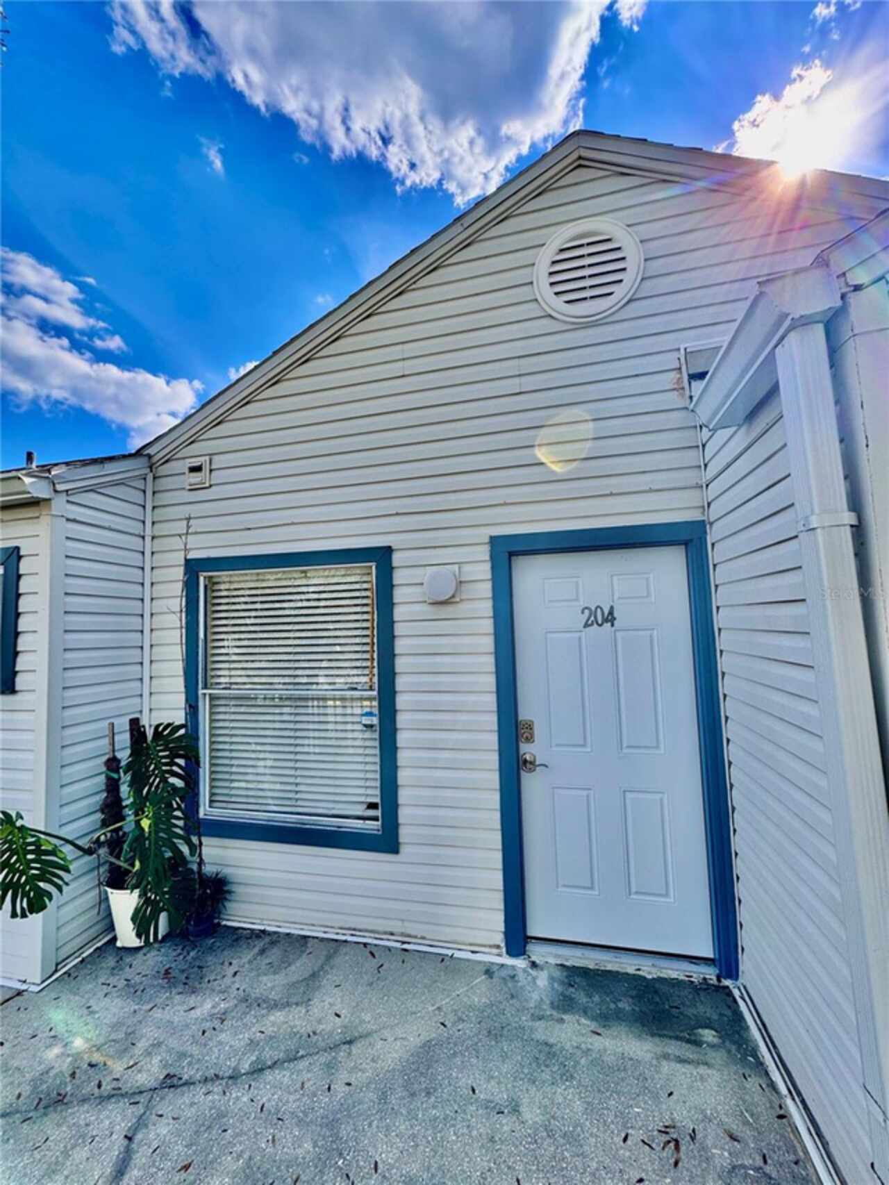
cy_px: 592
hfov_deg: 85.7
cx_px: 444
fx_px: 479
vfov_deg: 102.1
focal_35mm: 14
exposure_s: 1/1006
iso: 40
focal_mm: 2.22
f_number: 2.2
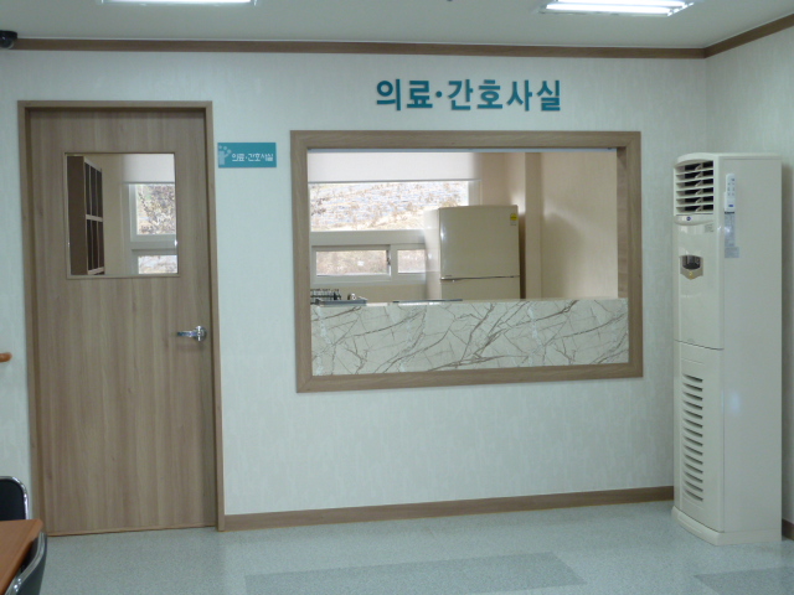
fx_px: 1009
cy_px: 298
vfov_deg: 32.9
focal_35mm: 44
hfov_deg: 42.9
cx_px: 397
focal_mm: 7.3
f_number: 3.7
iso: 160
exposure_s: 1/30
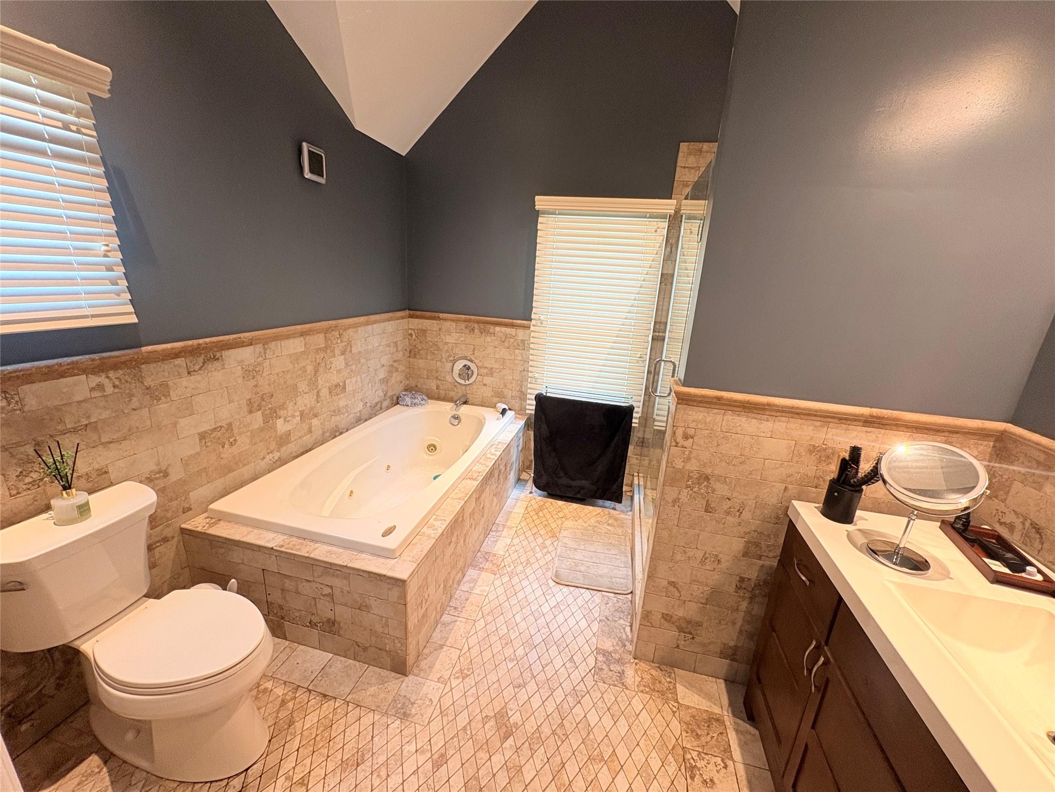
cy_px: 396
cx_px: 528
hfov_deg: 102.1
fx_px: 427
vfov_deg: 85.7
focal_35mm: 14
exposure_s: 1/60
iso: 100
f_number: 2.2
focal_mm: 2.22
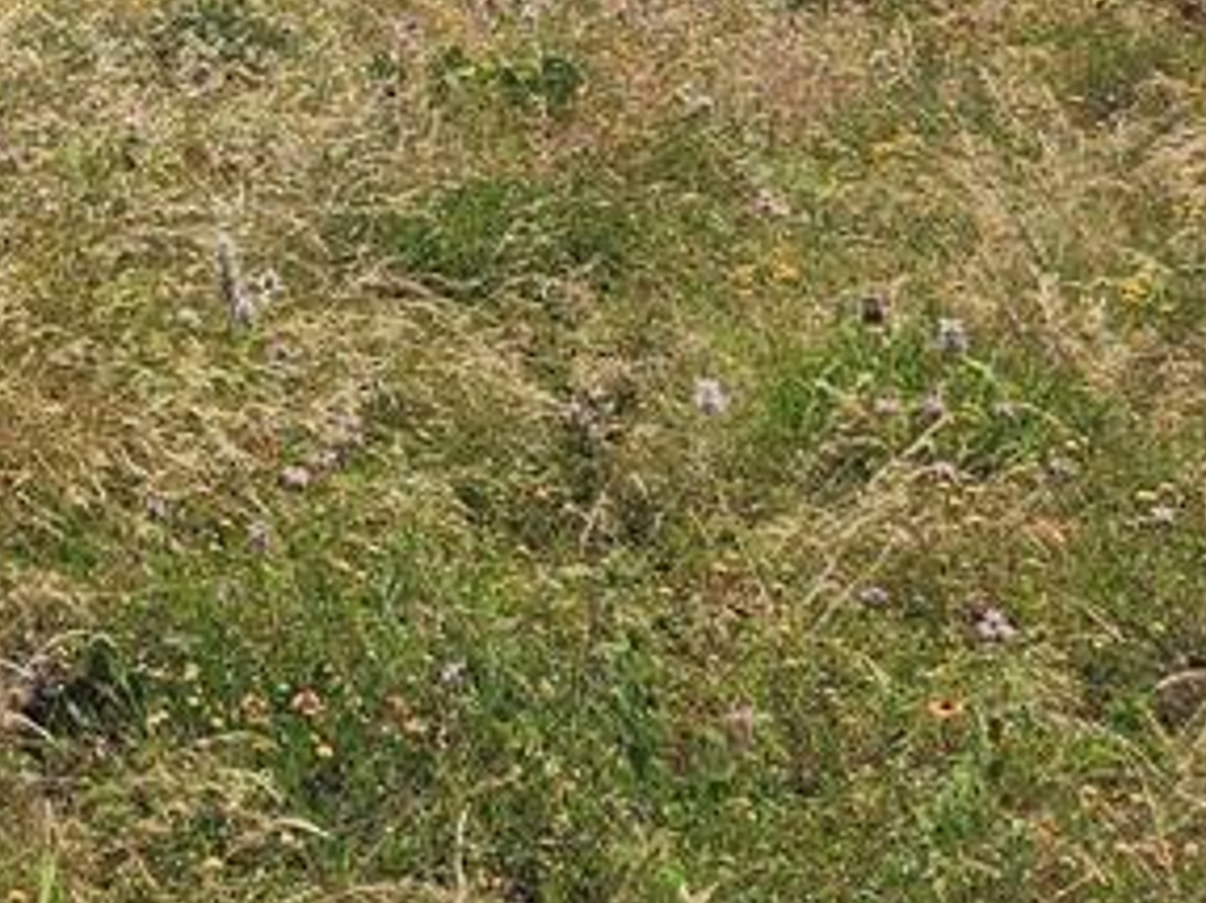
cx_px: -592
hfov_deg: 20.5
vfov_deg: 16.4
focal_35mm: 82
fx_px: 2856
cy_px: -458
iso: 20
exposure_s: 1/1967
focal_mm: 5.4
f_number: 1.8
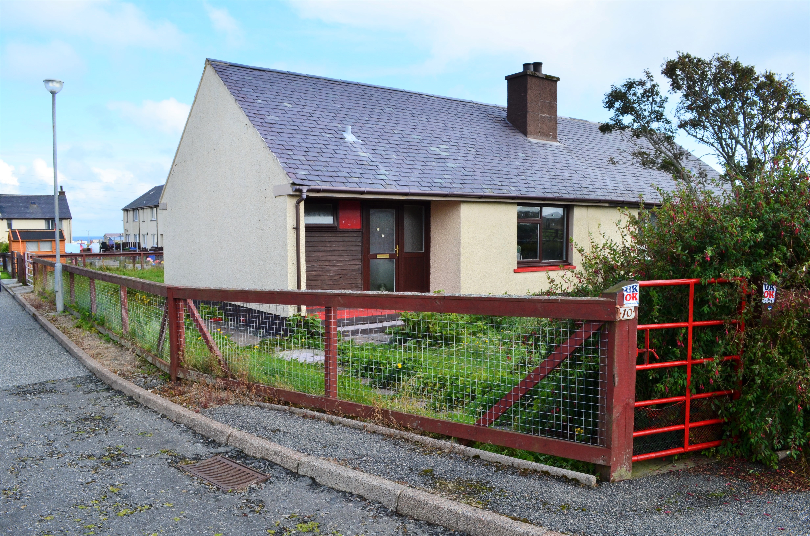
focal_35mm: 27
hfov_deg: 67.5
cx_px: 405
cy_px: 268
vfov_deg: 47.7
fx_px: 606
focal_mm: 18
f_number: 10
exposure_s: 1/250
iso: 320
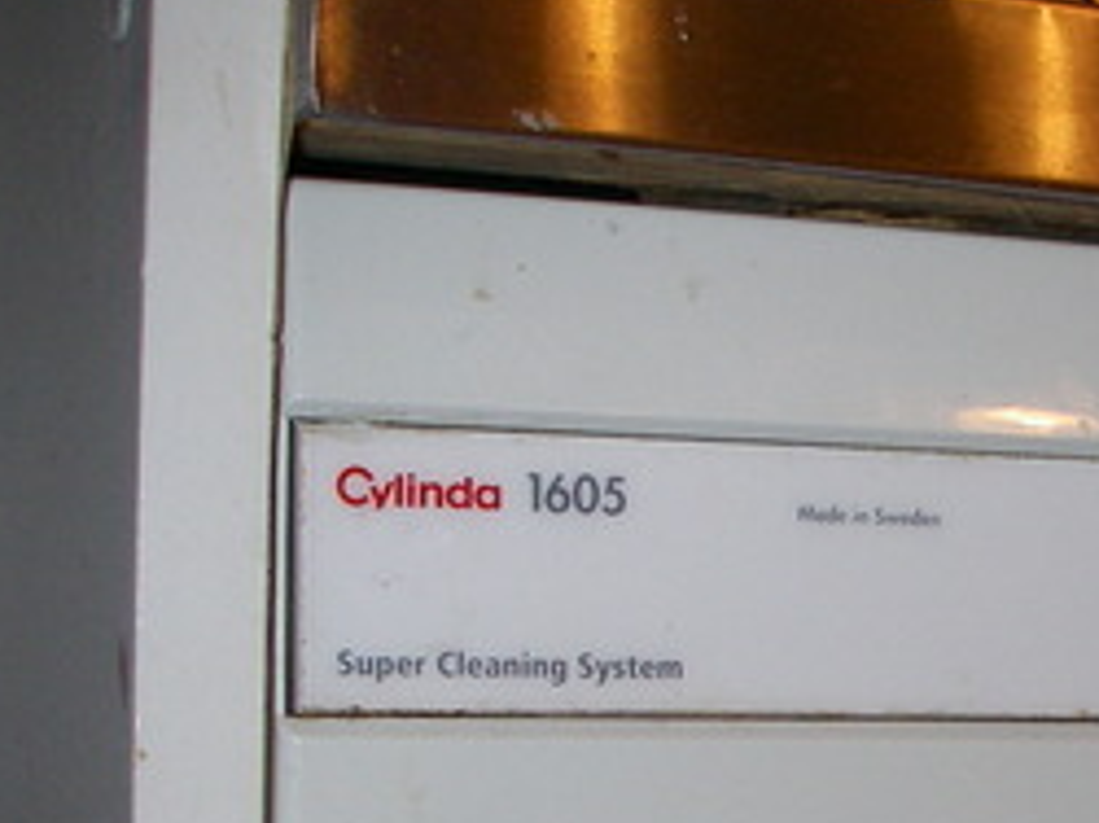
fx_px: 3078
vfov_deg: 15.0
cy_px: 814
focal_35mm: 97
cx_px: 1353
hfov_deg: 19.0
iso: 200
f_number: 3.3
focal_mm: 6.3
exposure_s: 1/40
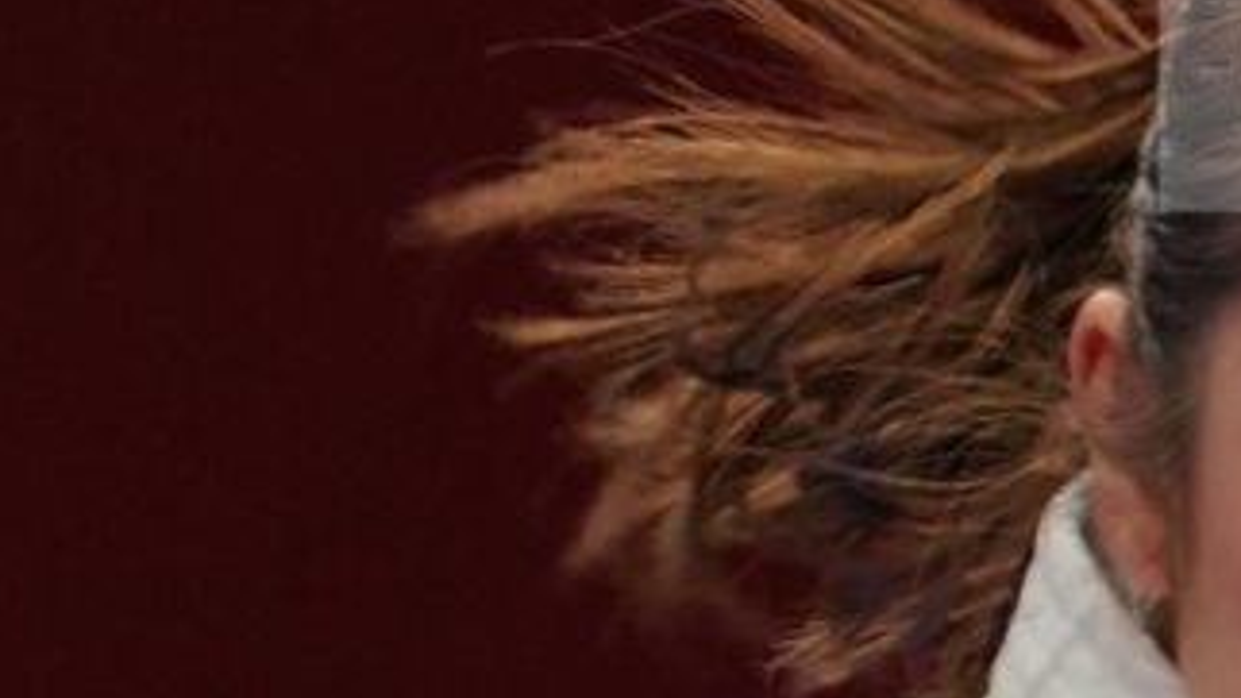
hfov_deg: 0.9
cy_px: 1226
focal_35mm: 2458
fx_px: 80870
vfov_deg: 0.5
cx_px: 1518
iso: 1000
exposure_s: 1/500
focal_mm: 280
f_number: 4
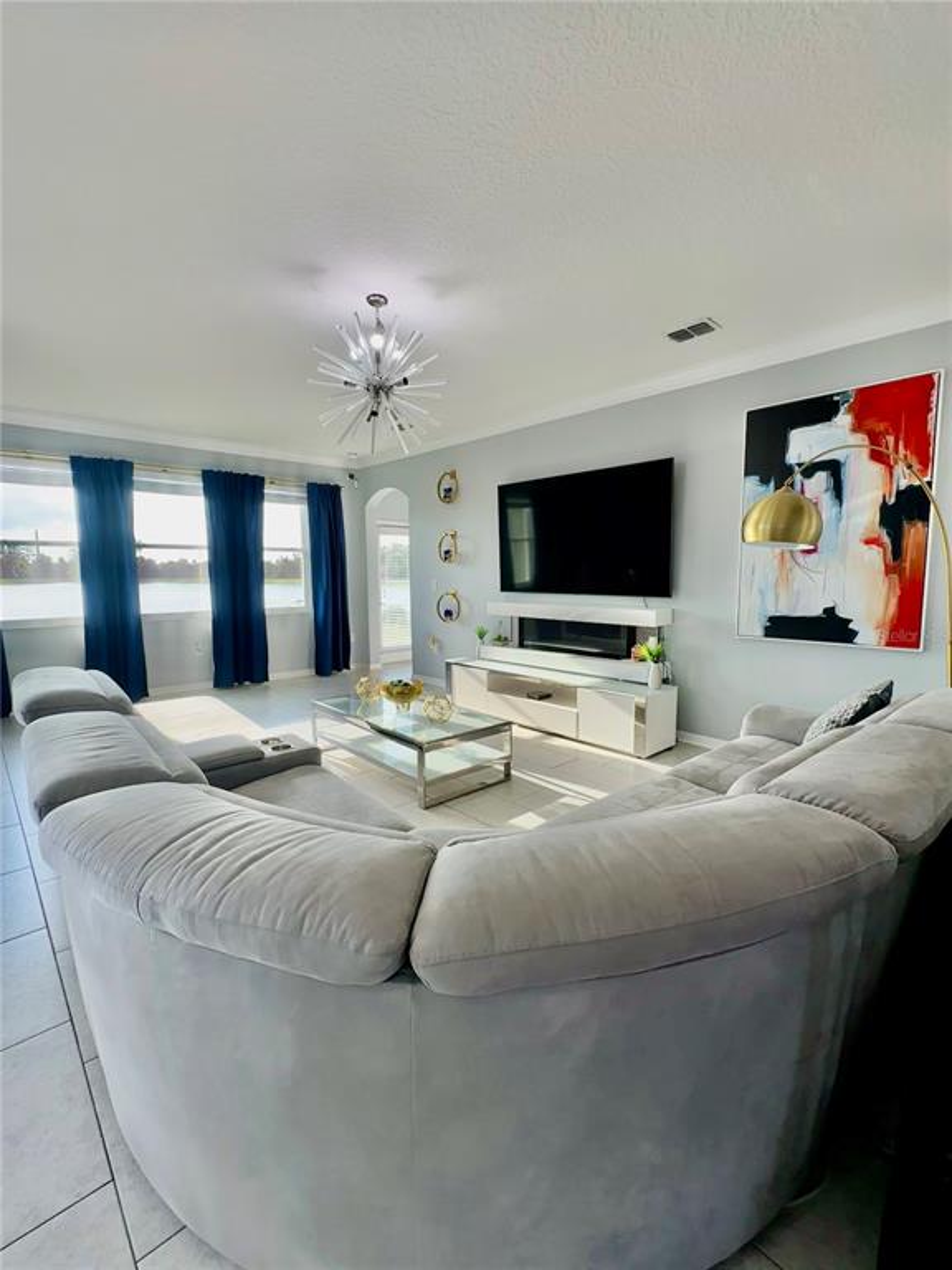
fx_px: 513
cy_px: 635
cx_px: 476
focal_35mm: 14
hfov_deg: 85.7
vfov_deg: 102.1
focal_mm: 2.22
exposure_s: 1/120
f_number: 2.2
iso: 40
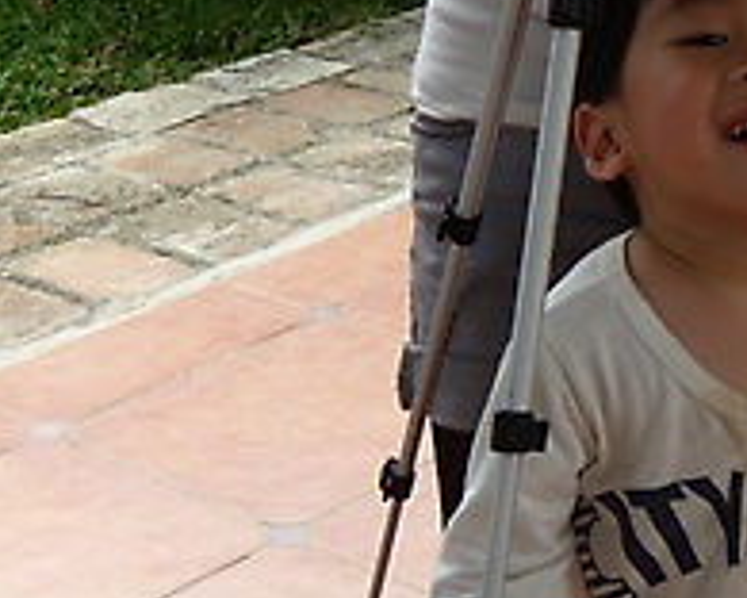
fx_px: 2255
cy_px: -15
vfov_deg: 14.8
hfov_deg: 18.4
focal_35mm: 102
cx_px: 732
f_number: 3.9
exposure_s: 1/200
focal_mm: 7.2
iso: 100
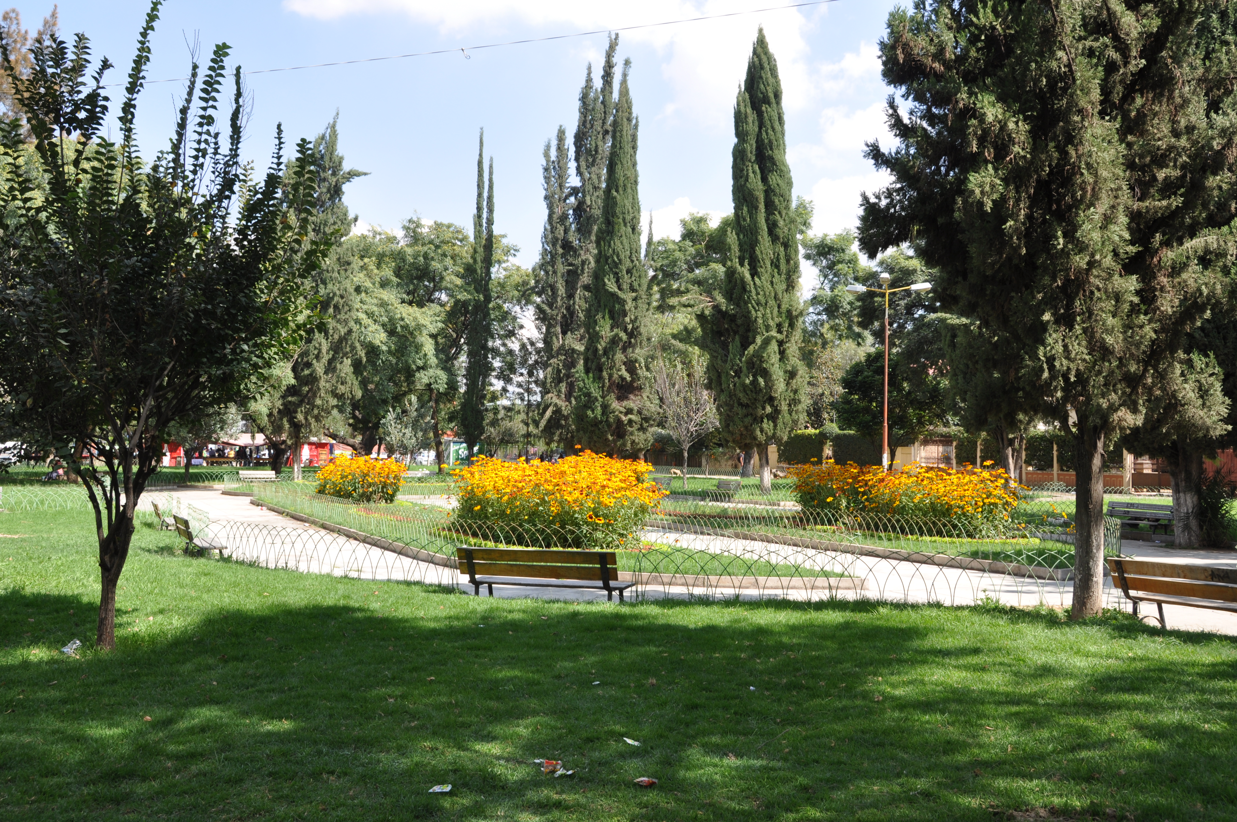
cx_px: 618
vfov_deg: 36.8
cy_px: 411
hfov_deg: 53.2
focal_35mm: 36
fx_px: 1235
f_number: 11
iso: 200
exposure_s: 1/125
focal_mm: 24
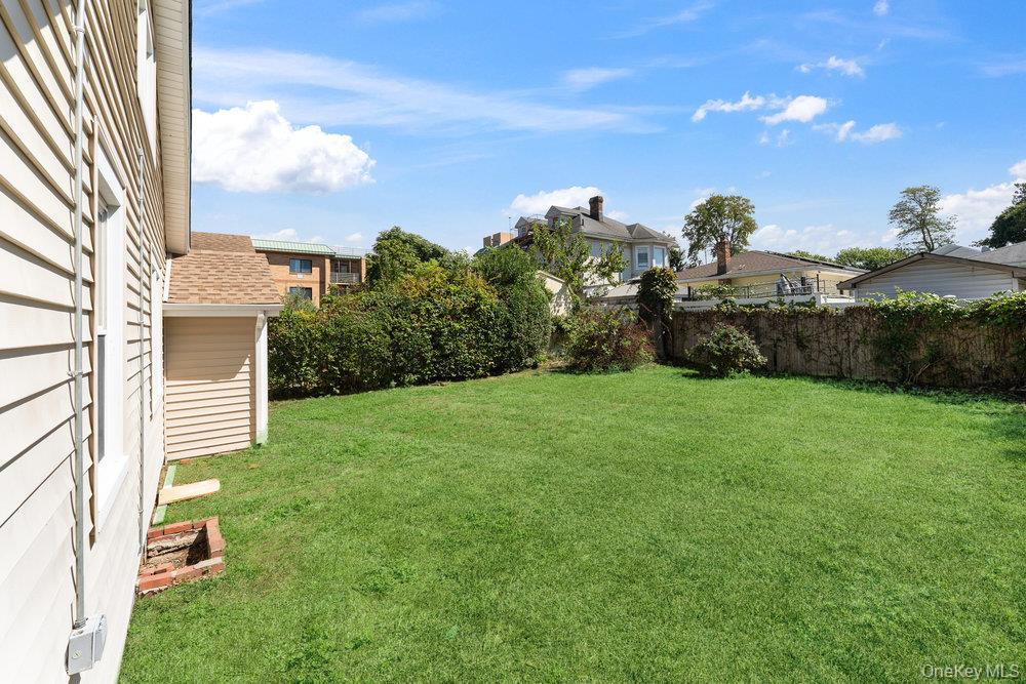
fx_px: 399
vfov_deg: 81.2
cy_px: 342
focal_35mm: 14
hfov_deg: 104.2
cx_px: 513
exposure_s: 1/125
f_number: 11
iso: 100
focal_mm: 14
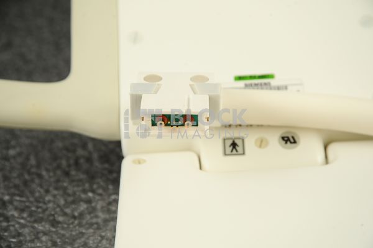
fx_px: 1242
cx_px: 186
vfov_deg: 11.4
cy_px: 124
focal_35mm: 120
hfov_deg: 17.1
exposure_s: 1/100
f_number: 7.1
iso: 800
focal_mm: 120
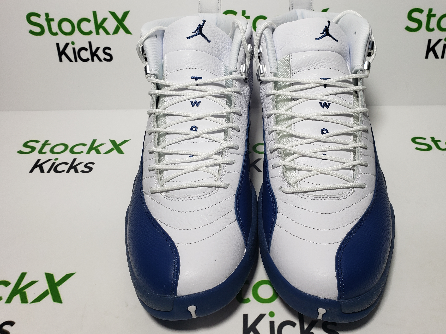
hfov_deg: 59.8
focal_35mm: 30
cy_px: 147
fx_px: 387
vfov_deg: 46.7
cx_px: 247
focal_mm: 4.3
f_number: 2.4
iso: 50
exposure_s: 1/289
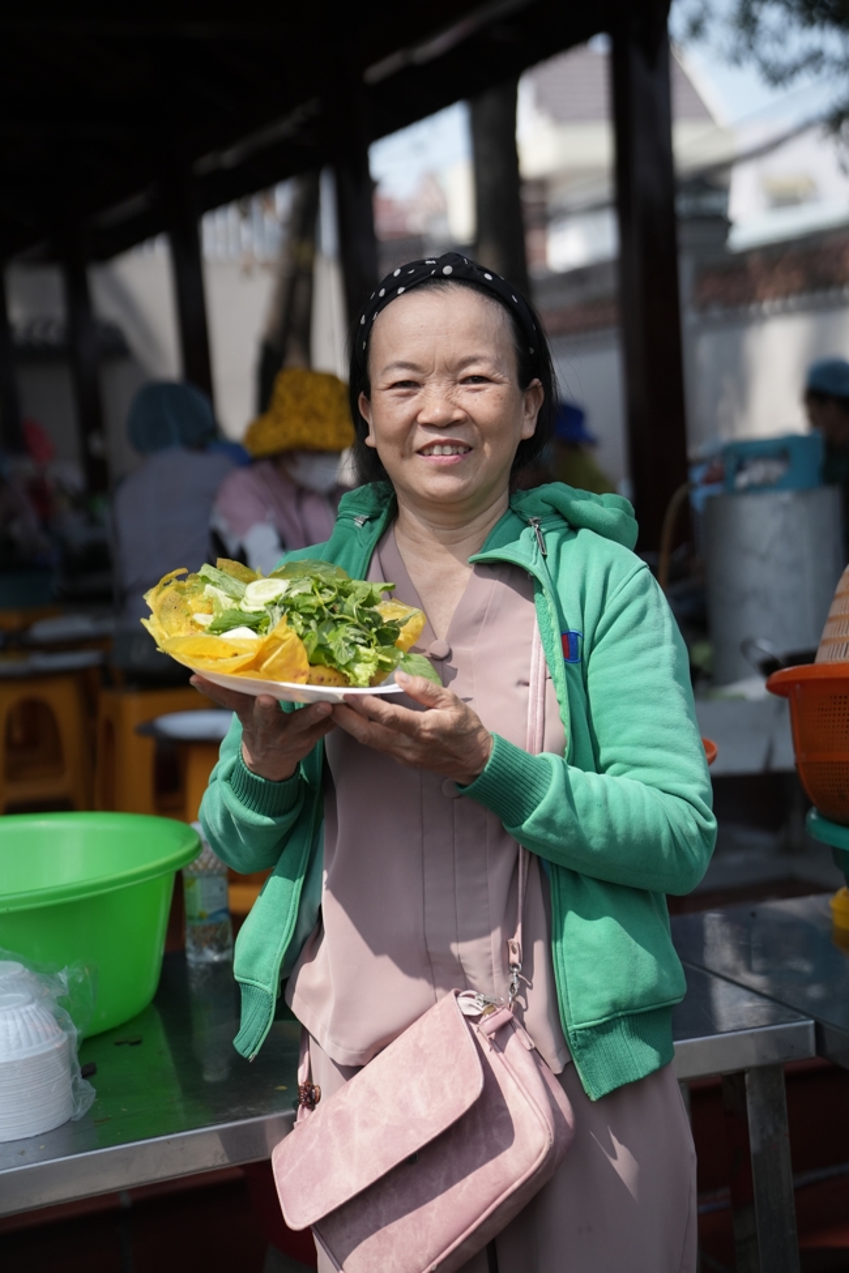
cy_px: 636
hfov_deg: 23.4
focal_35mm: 58
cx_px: 424
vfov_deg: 34.5
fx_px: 2052
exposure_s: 1/5000
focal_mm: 58
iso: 800
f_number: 2.8
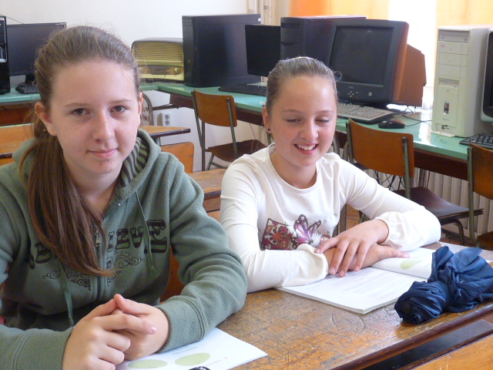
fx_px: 641
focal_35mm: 45
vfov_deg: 32.2
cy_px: 185
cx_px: 246
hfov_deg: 42.1
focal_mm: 4.8
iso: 250
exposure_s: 1/30
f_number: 2.8
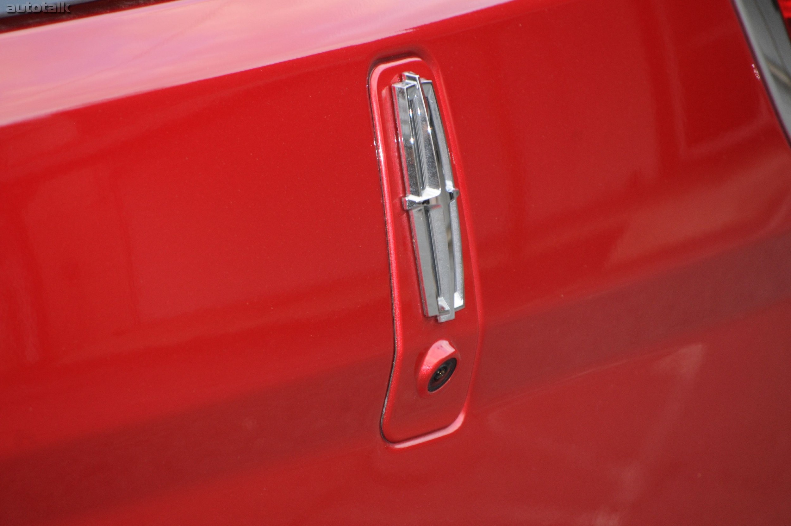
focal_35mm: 300
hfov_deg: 6.9
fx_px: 6584
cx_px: 396
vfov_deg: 4.6
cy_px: 263
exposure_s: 1/60
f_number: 8
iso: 500
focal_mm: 200
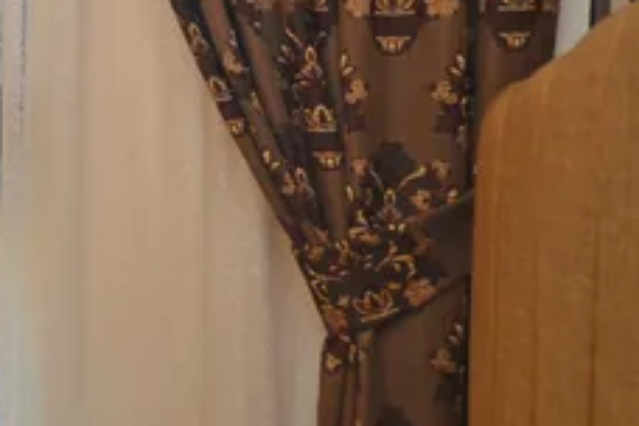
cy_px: 56
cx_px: -476
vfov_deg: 23.6
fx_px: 994
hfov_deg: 22.7
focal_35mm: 56
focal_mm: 10
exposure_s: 1/100
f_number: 4.5
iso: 200
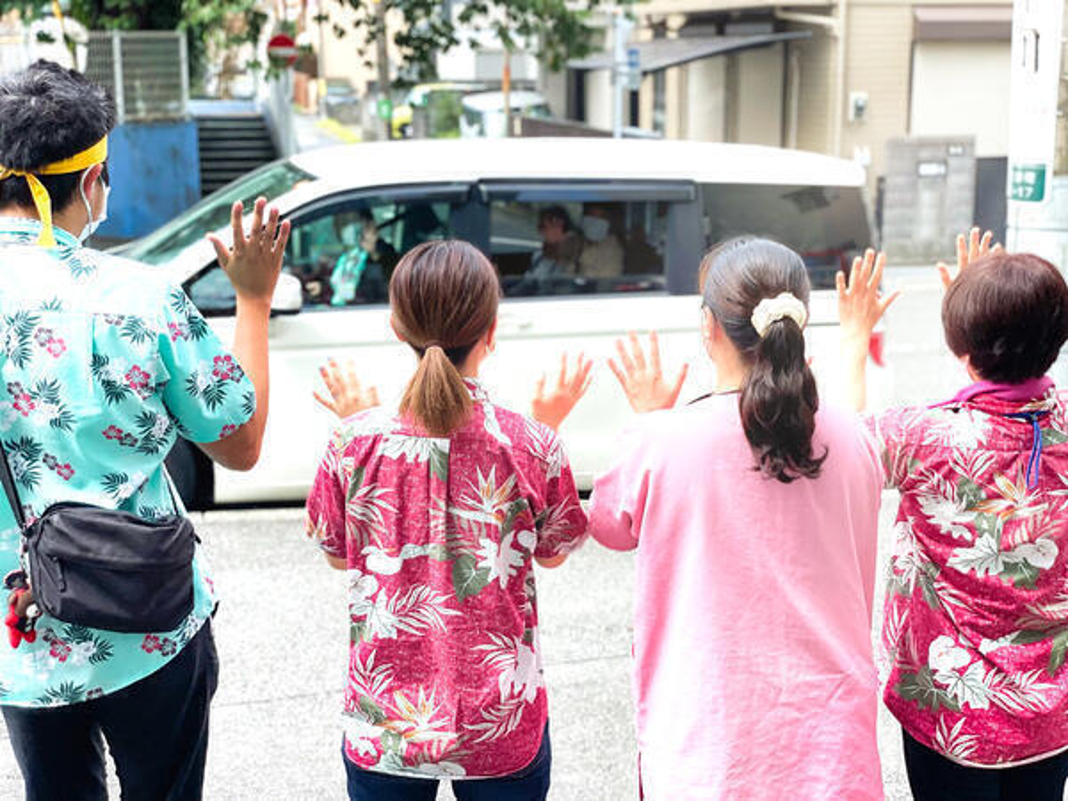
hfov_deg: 36.8
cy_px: 400
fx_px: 1604
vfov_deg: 28.0
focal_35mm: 52
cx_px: 534
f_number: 2
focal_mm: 6
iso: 25
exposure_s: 1/648
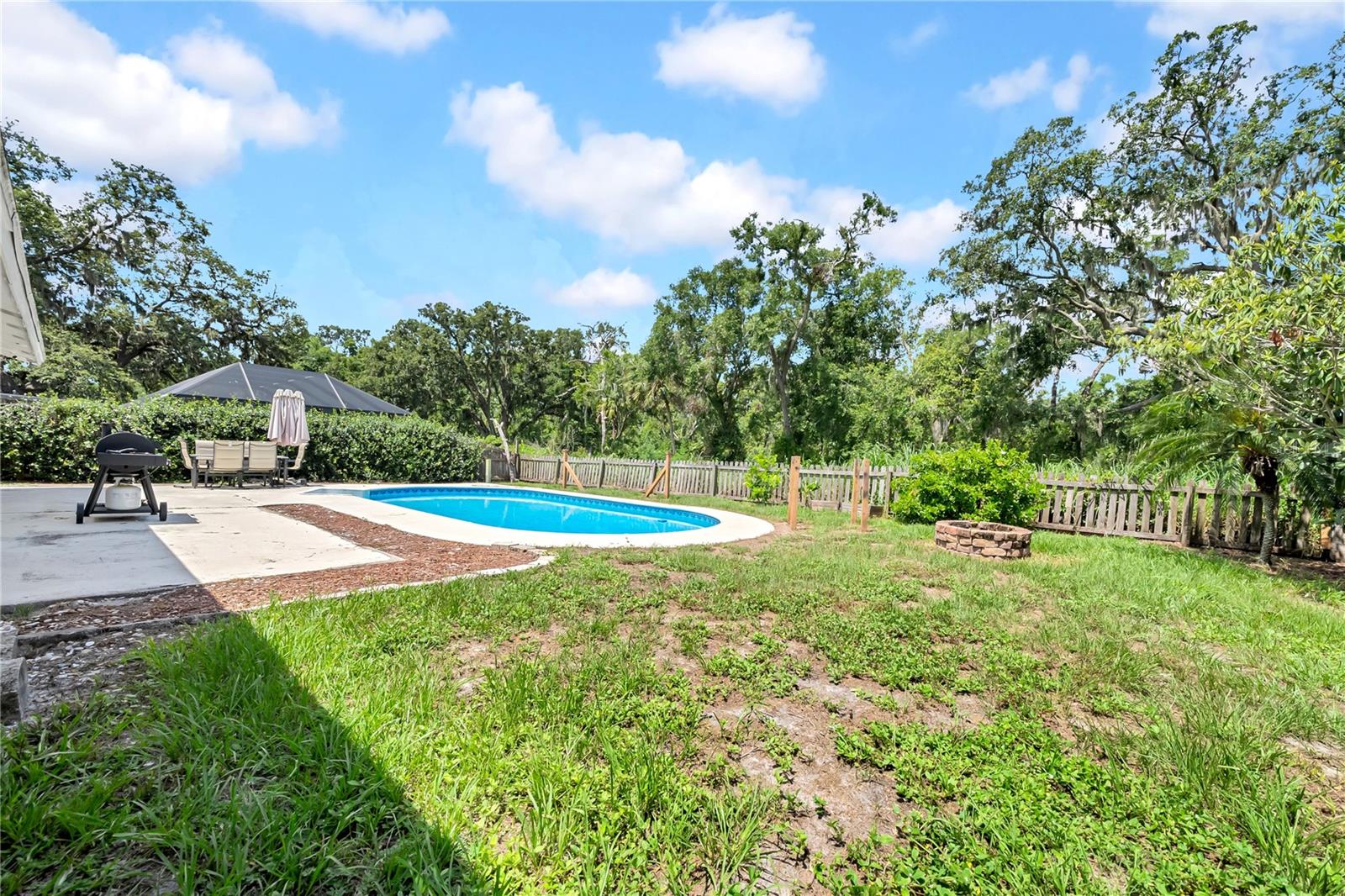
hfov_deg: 112.6
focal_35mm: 12
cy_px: 448
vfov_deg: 90.0
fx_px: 448
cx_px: 672
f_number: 8
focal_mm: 12
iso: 800
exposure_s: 1/1600
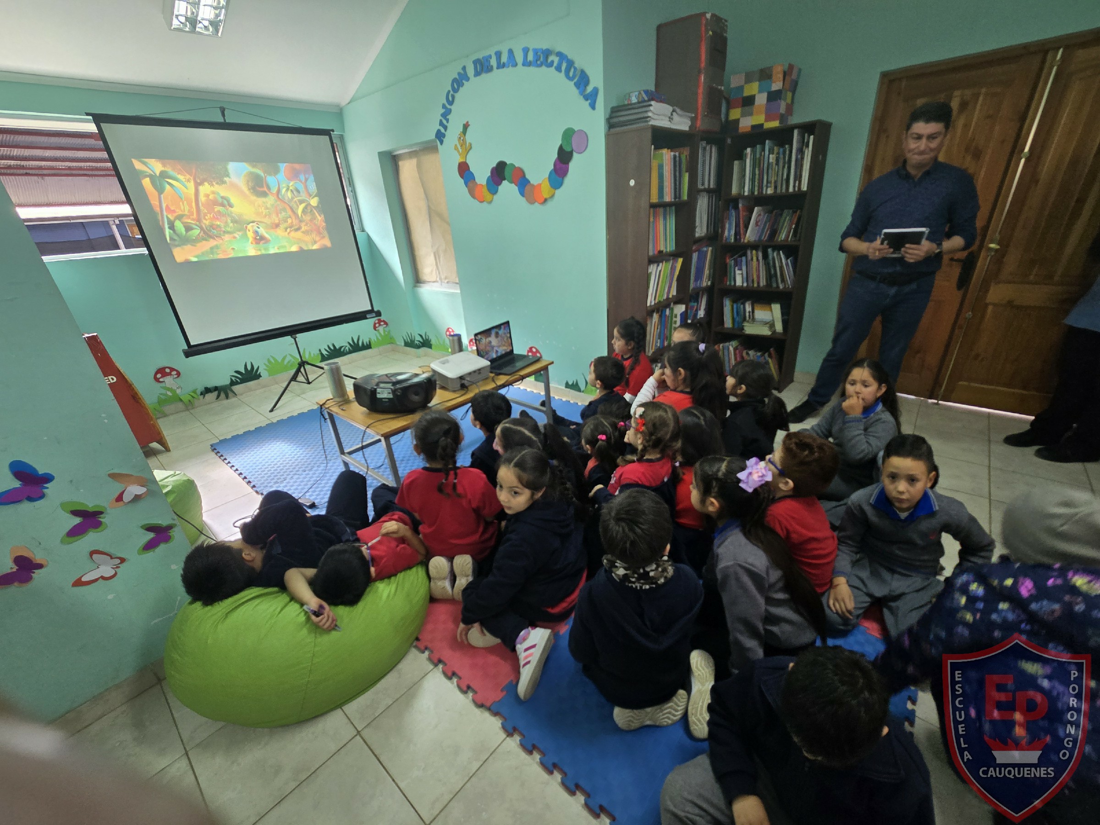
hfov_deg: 106.2
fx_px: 413
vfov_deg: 89.9
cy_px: 412
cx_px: 550
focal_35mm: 13
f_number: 2.2
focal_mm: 2.2
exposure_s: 1/50
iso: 100
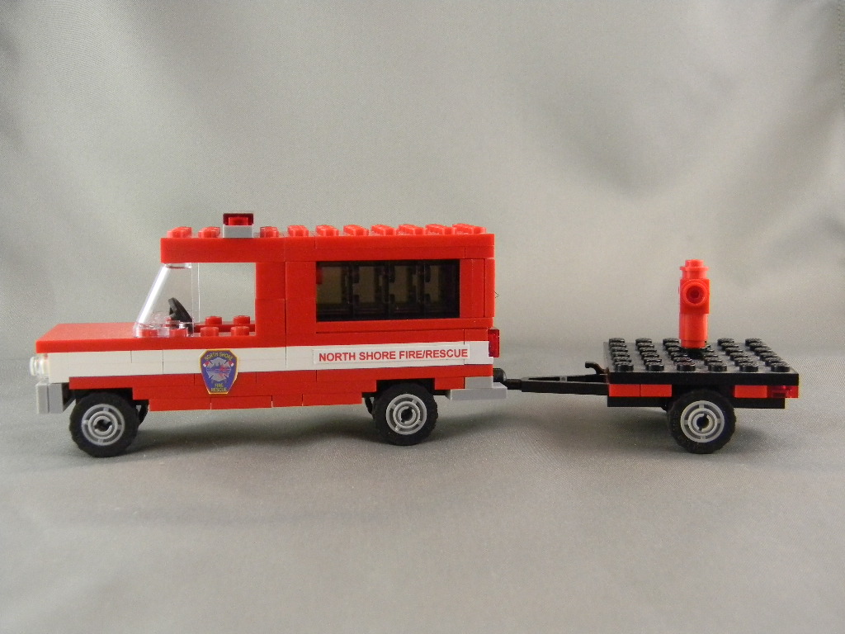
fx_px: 1001
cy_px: 317
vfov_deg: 35.1
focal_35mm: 41
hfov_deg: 45.8
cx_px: 422
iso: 400
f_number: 3.8
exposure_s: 1/27
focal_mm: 7.3
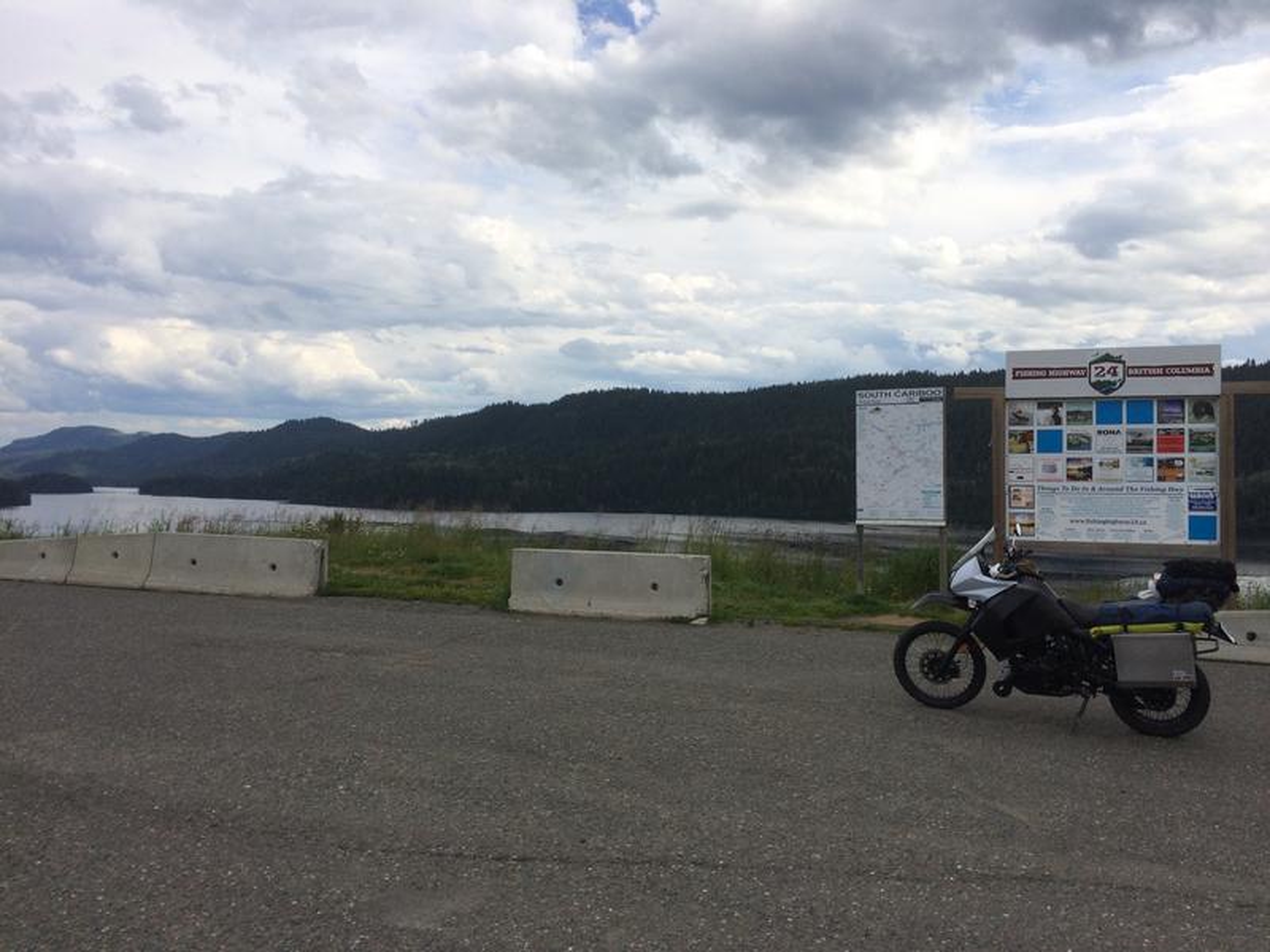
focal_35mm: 29
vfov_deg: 48.2
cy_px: 476
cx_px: 635
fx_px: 1064
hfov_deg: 61.7
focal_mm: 4.15
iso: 32
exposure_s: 1/2160
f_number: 2.2
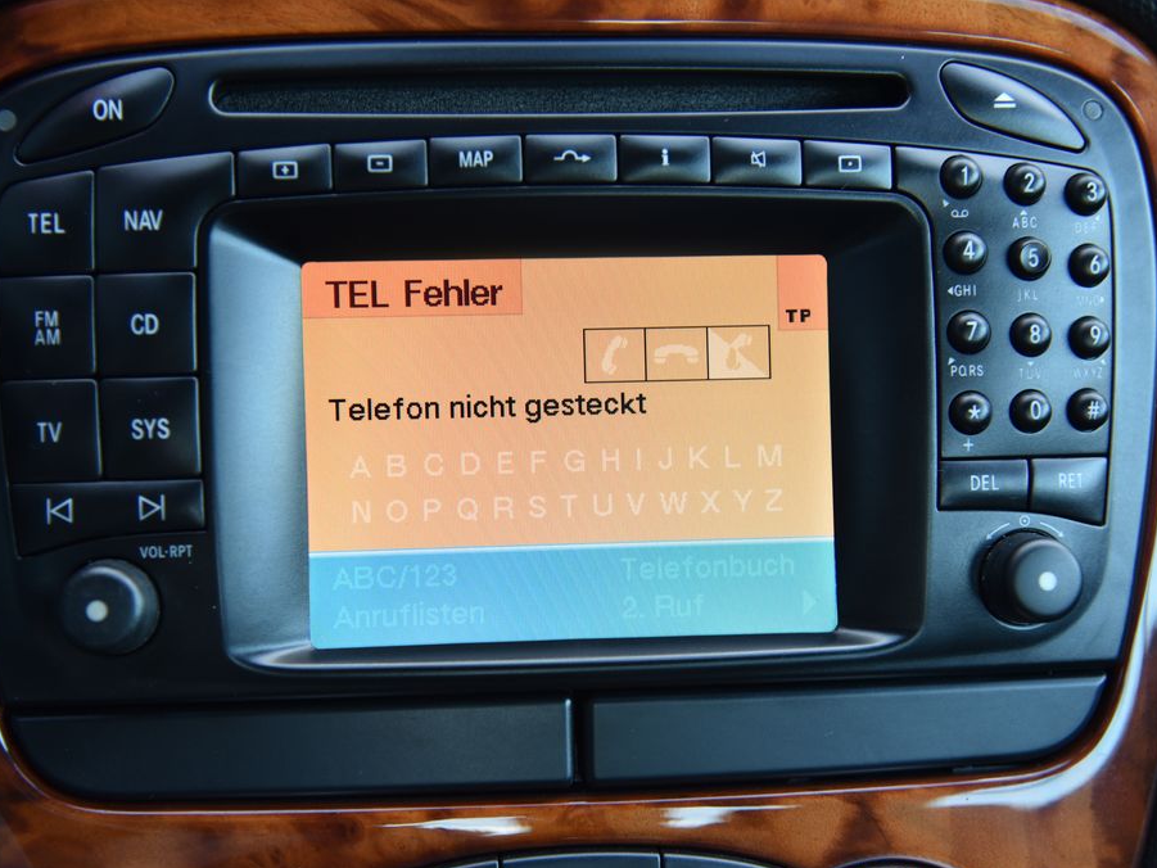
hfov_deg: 27.4
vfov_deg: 20.7
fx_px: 2373
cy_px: 437
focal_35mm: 71
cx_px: 578
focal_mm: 65
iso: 500
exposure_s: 1/40
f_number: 4
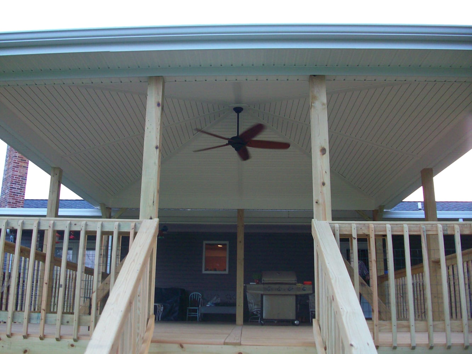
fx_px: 464
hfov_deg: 54.0
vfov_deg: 41.8
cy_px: 177
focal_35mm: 34
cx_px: 236
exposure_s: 1/60
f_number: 2.8
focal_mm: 5.7
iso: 154
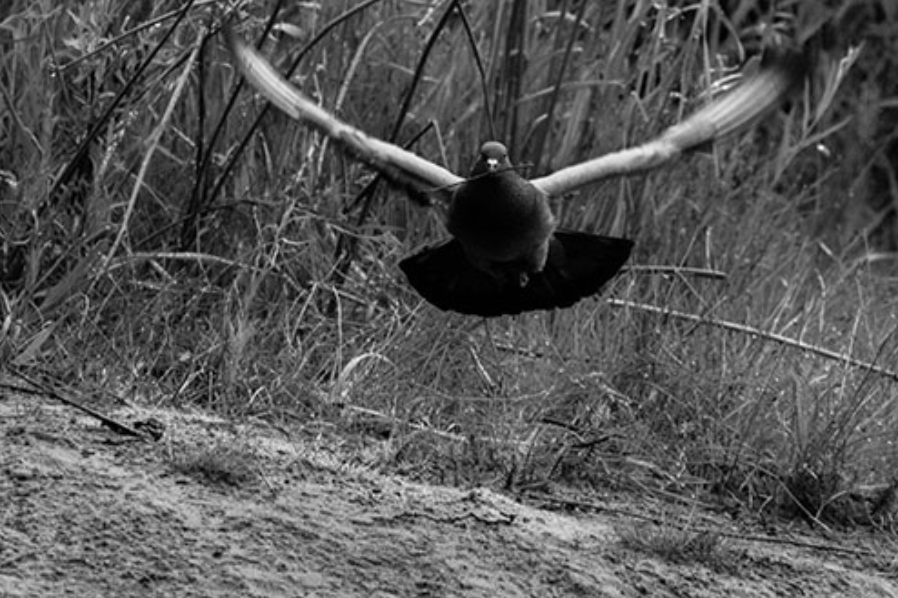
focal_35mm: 860
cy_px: 297
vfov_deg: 1.6
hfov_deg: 2.4
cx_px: 451
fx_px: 21444
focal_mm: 850
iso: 18000
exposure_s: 1/1000
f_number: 12
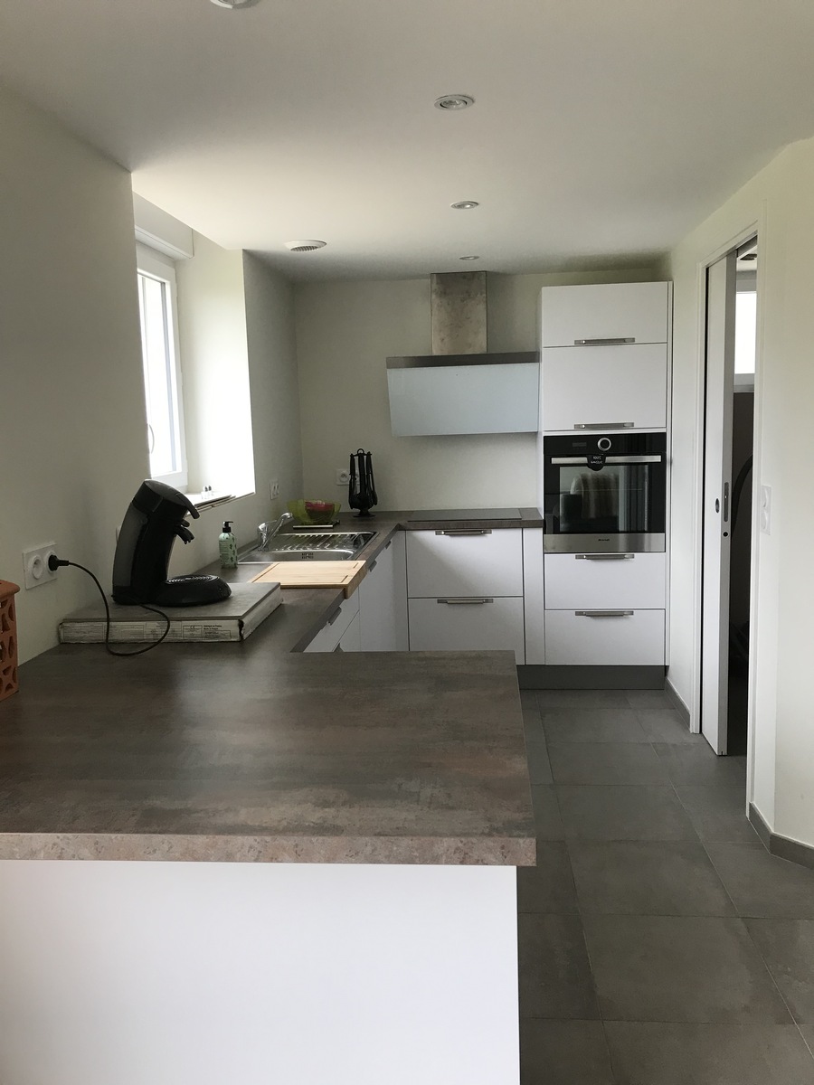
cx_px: 407
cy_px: 542
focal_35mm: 28
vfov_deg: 63.4
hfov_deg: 49.7
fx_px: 878
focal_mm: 3.99
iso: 20
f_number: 1.8
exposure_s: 1/33
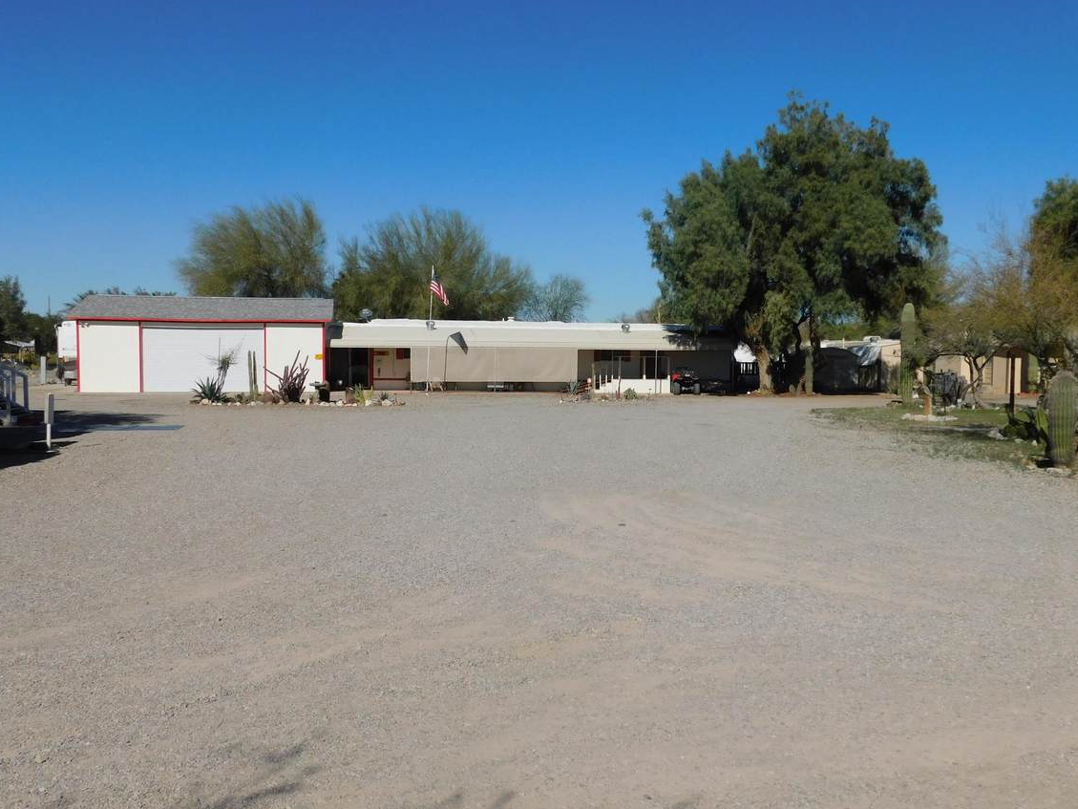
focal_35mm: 34
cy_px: 429
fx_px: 1059
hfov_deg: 53.9
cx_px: 570
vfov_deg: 41.8
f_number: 6.4
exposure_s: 1/1000
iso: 125
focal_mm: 5.3
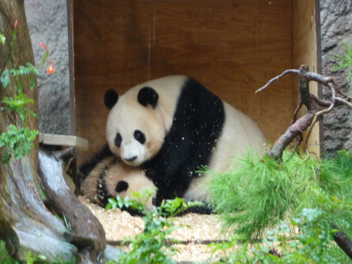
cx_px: 176
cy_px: 132
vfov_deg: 6.1
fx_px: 2461
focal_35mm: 242
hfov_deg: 8.2
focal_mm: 39.7
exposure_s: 1/10
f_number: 4.7
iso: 400
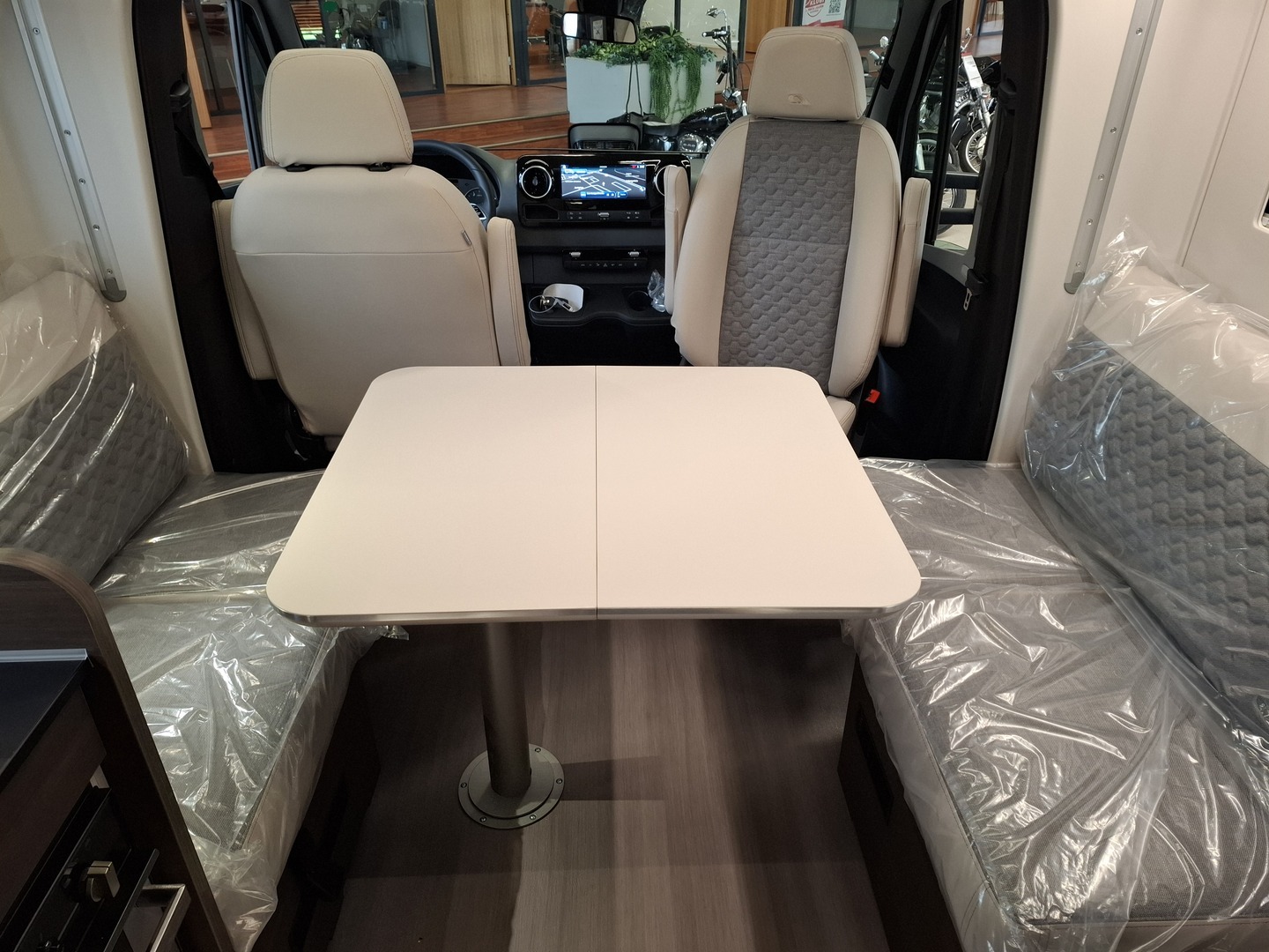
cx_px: 634
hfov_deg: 73.9
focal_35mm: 23
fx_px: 843
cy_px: 476
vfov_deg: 58.9
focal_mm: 5.54
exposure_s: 1/50
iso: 200
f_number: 1.8
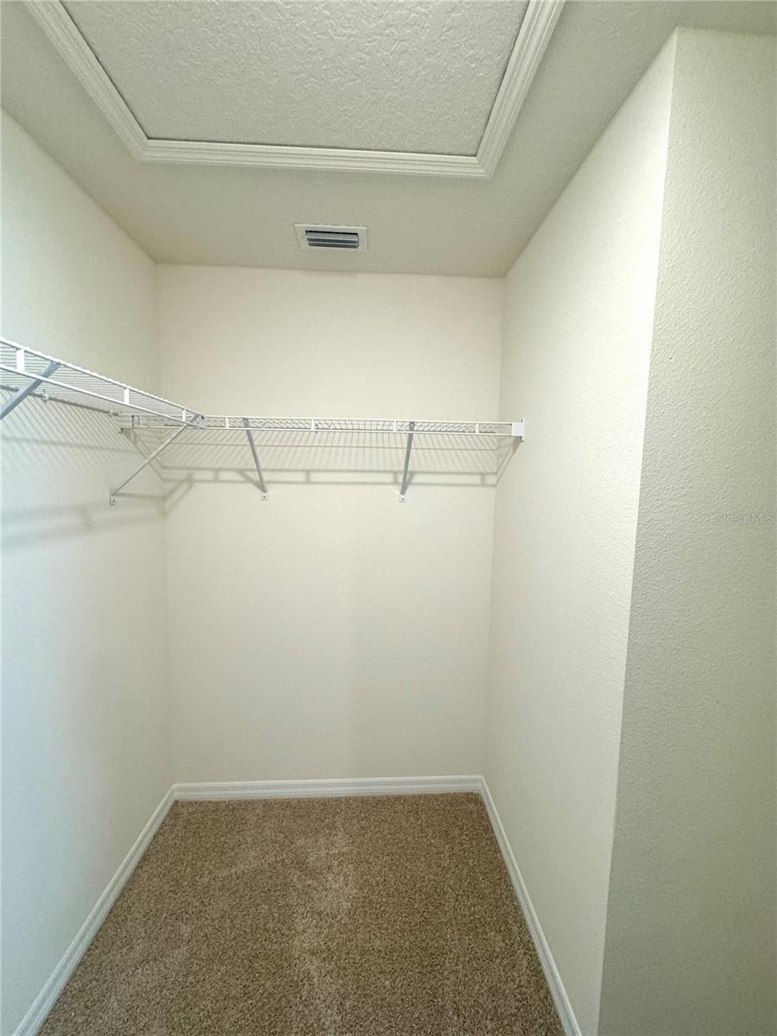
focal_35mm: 14
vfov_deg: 102.1
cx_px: 388
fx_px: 419
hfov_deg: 85.7
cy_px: 518
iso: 200
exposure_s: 1/120
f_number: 2.2
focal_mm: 2.22
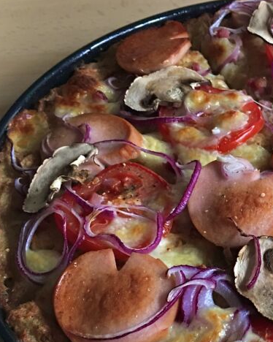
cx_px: 307
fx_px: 627
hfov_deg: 23.0
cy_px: 240
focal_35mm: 62
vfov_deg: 30.2
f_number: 2.2
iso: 100
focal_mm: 4.15
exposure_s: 1/17
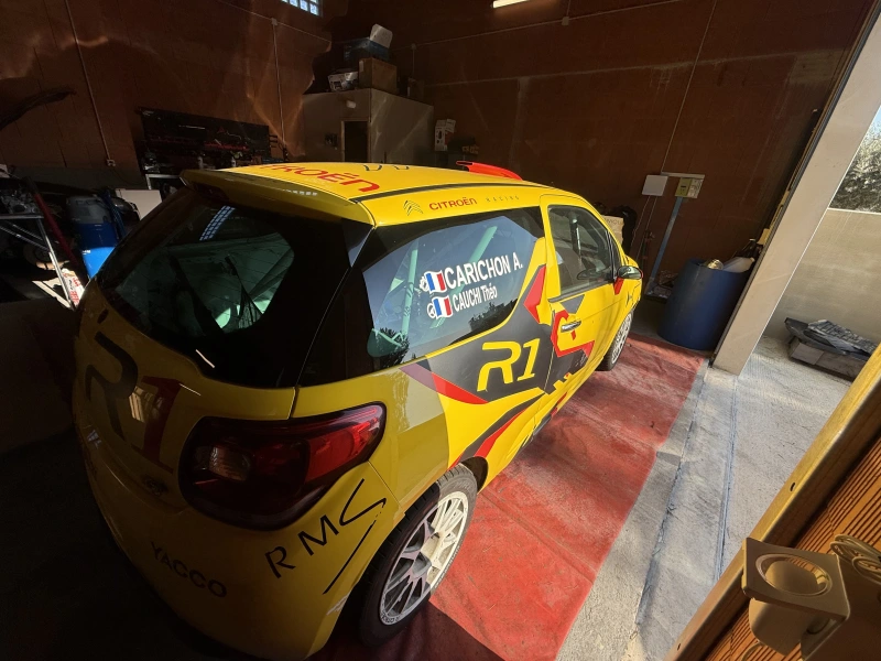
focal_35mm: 14
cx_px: 440
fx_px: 356
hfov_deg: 102.1
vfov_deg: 85.7
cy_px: 330
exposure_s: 1/1211
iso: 50
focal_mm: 2.22
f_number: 2.2
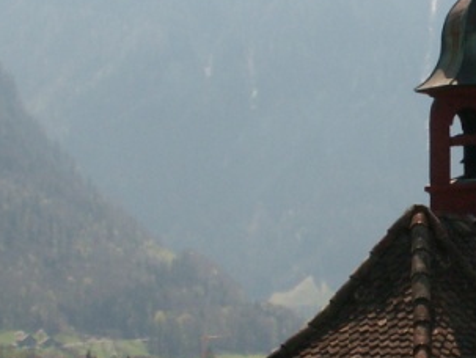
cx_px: 550
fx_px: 2230
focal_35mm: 162
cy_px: 179
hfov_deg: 12.0
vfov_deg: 9.2
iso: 50
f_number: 8
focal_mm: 8.03
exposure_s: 1/160
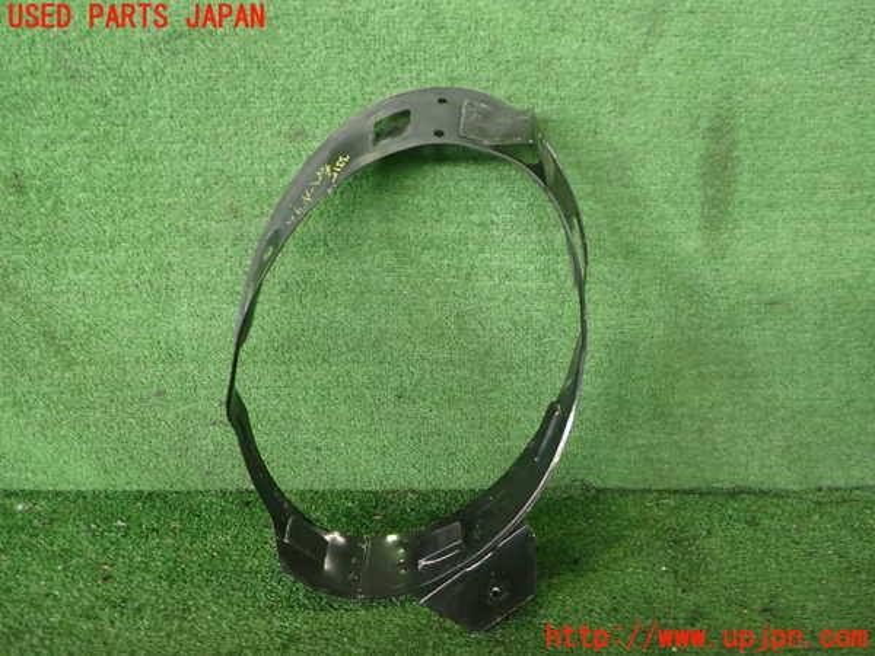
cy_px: 328
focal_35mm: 30
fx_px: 758
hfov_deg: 60.0
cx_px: 438
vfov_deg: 46.8
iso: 200
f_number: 2.3
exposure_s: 1/40
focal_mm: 5.4
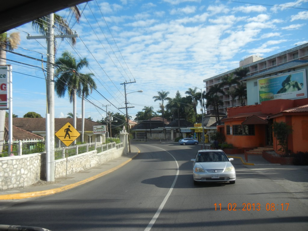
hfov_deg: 60.0
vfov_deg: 46.8
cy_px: 116
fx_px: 267
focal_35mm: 30
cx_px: 154
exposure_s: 1/336
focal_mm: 5.4
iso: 160
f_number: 7
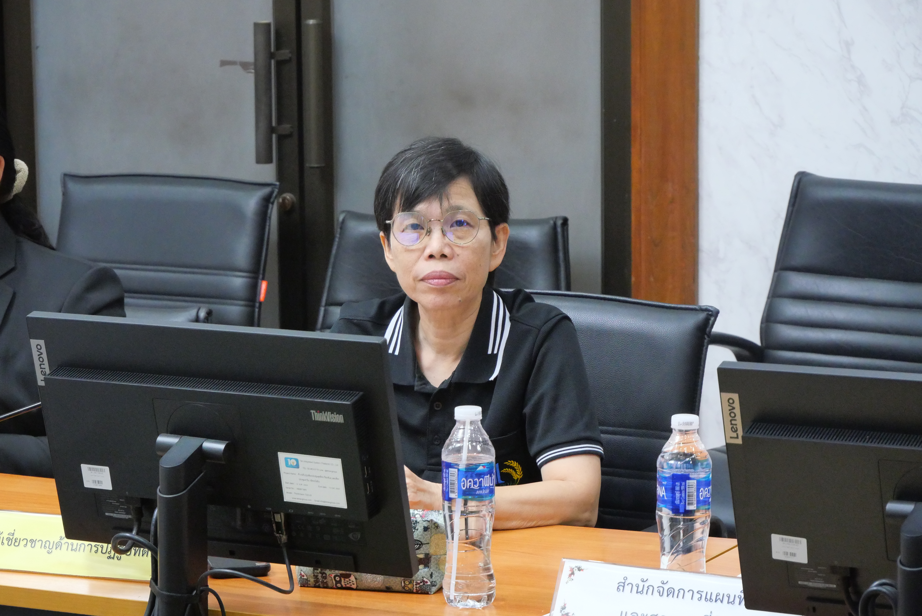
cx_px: 461
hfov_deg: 16.5
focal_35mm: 124
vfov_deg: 11.1
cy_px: 308
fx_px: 3178
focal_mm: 60
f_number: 6.3
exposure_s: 1/30
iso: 3200
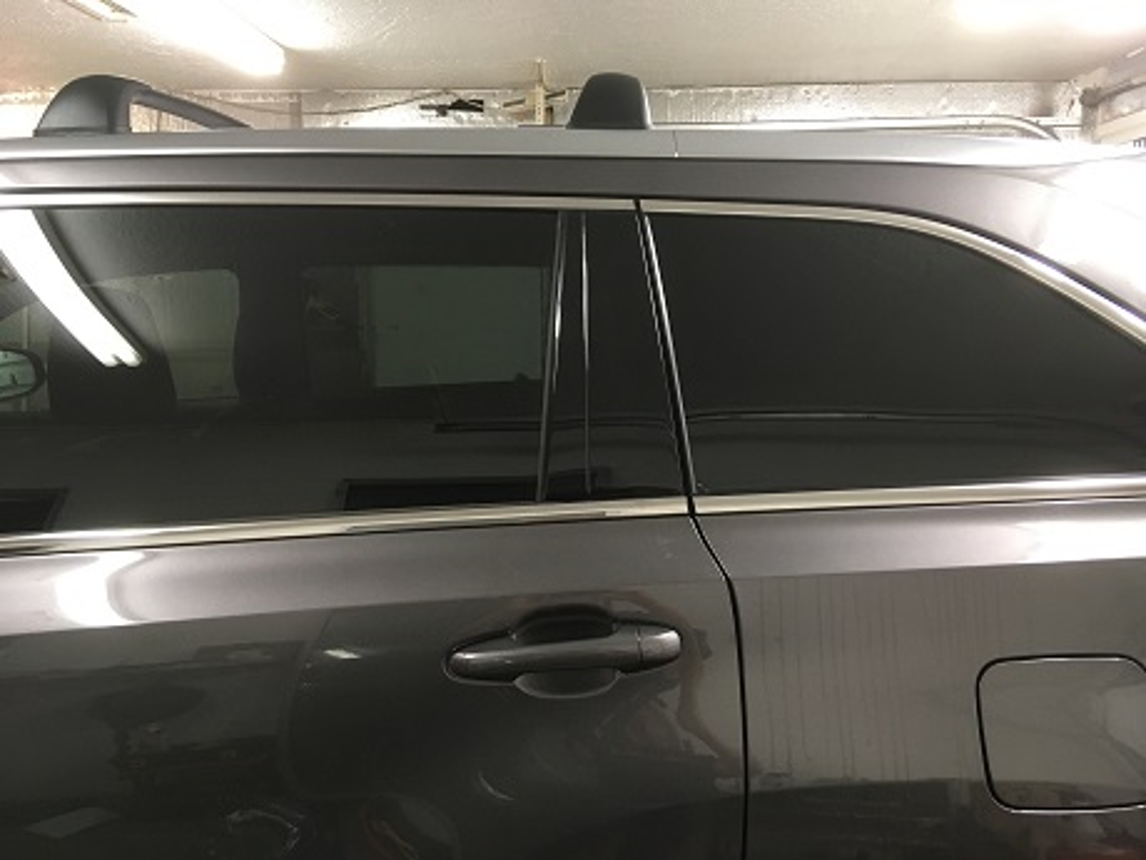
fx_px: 960
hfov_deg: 61.7
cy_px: 430
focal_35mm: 29
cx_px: 573
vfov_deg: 48.2
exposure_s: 1/30
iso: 100
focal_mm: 4.15
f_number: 2.2
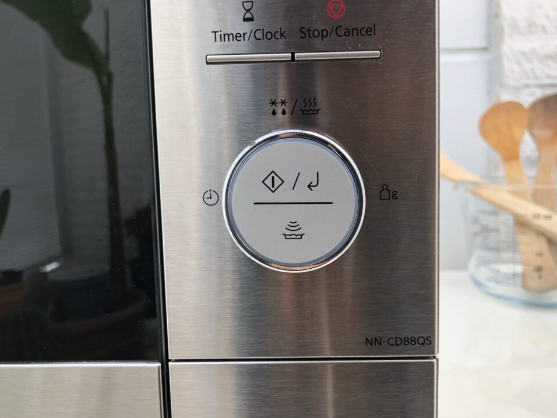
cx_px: 293
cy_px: 218
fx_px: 483
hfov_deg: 59.9
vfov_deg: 46.8
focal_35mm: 30
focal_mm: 4
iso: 20
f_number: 1.8
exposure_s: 1/279
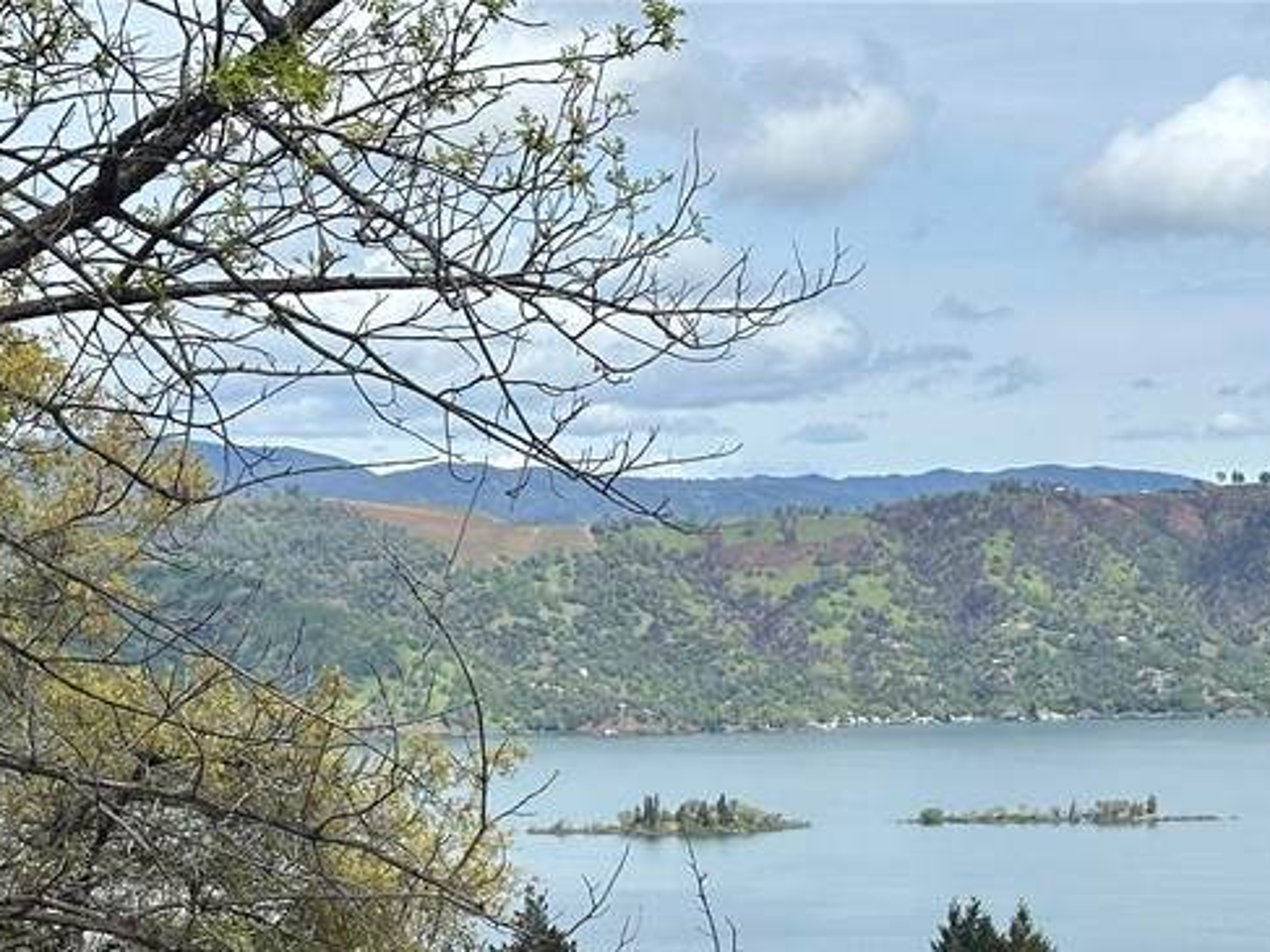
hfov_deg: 19.3
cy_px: 999
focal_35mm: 101
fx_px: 3705
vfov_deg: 14.4
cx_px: 1014
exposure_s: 1/4016
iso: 64
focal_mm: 6.86
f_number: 1.78
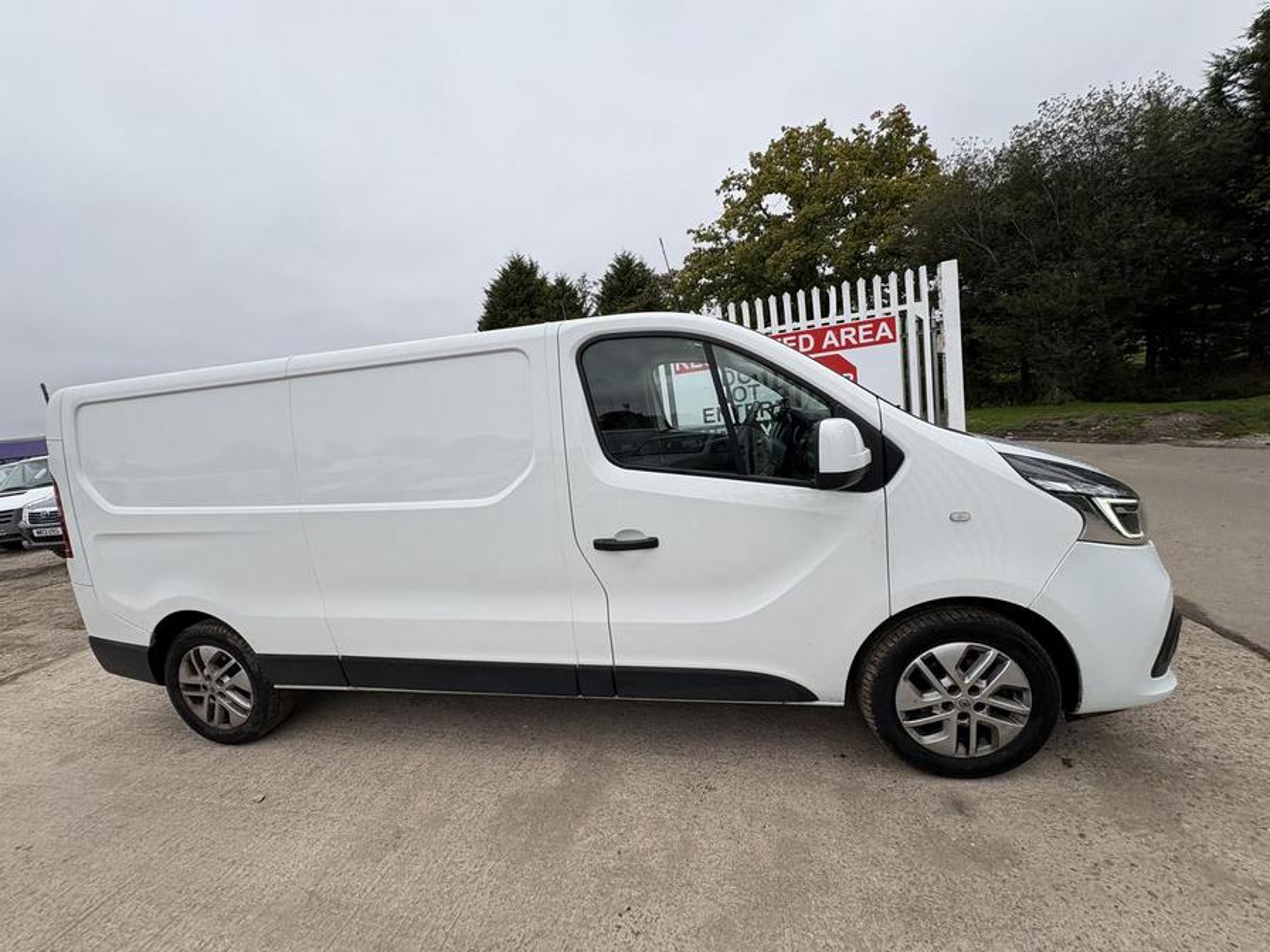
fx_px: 514
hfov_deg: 102.1
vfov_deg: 85.7
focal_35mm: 14
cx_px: 635
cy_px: 476
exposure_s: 1/582
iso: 40
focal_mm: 2.22
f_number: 2.2
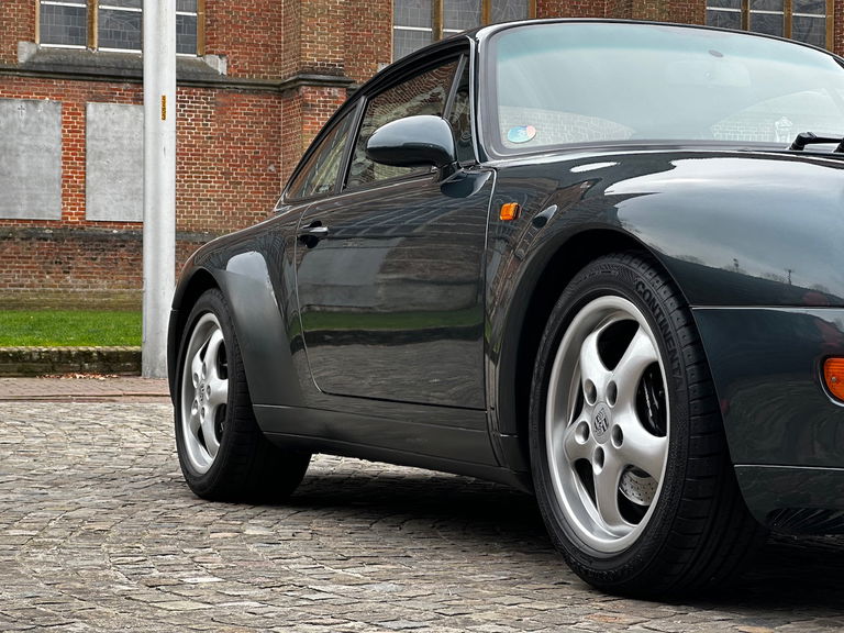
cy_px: 316
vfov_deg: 19.1
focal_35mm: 77
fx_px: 1877
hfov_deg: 25.3
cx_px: 422
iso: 32
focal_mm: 9
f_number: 2.8
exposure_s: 1/116
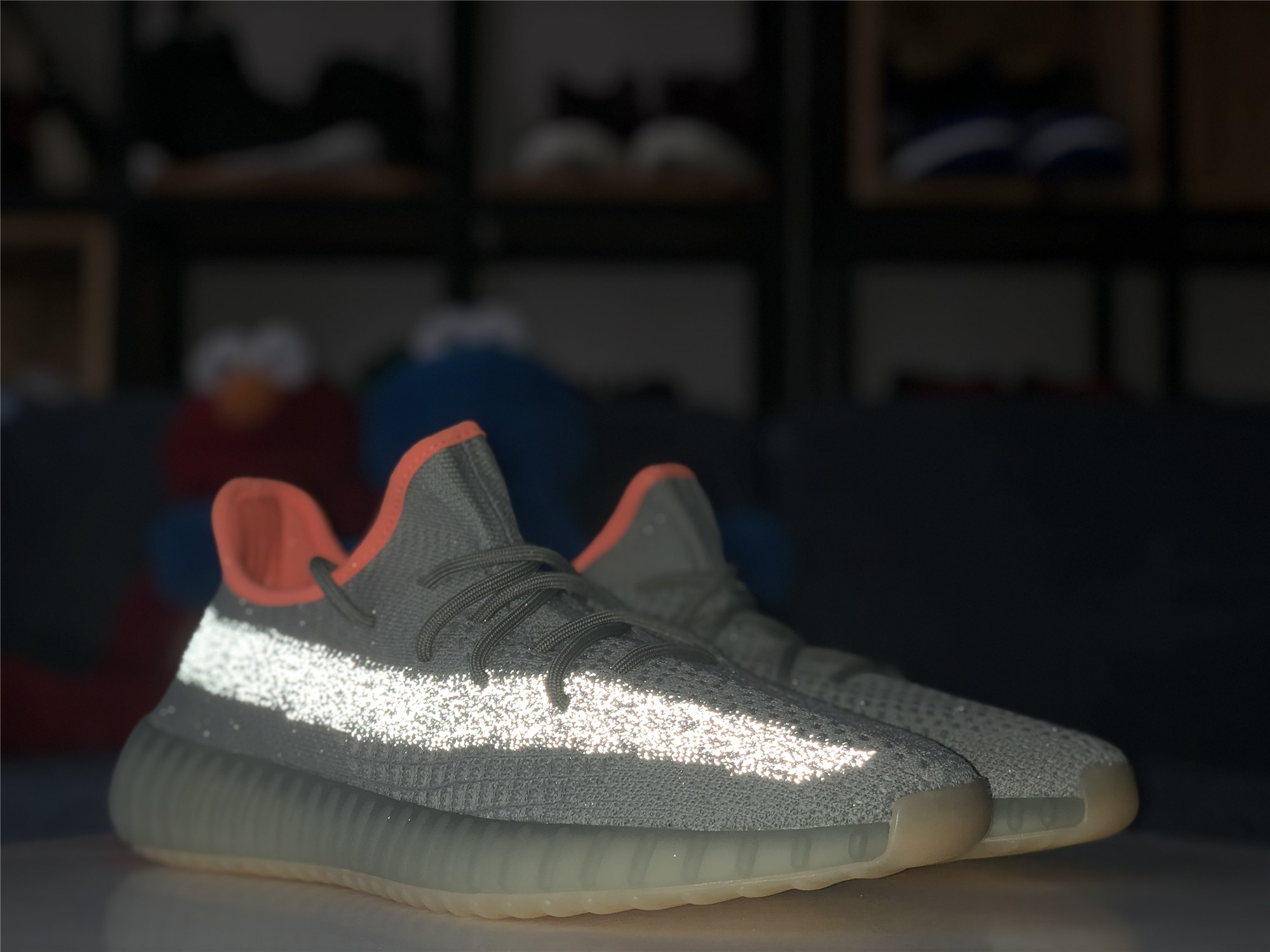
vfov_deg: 28.0
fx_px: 1908
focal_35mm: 52
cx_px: 635
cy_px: 476
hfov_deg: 36.8
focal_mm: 6
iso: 16
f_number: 2.4
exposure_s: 1/52
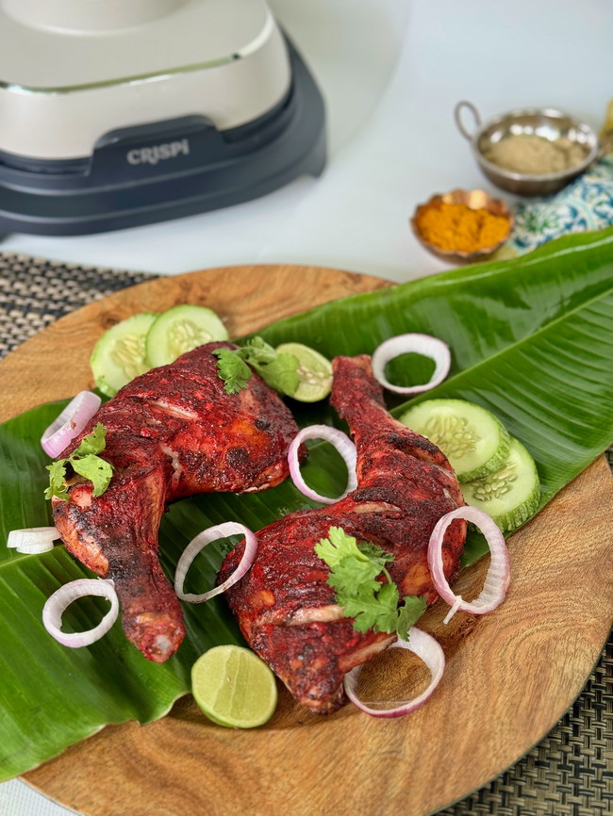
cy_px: 408
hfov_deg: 30.3
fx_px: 1133
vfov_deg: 39.6
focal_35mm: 48
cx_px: 306
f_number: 1.78
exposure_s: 1/121
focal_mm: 6.76
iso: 64
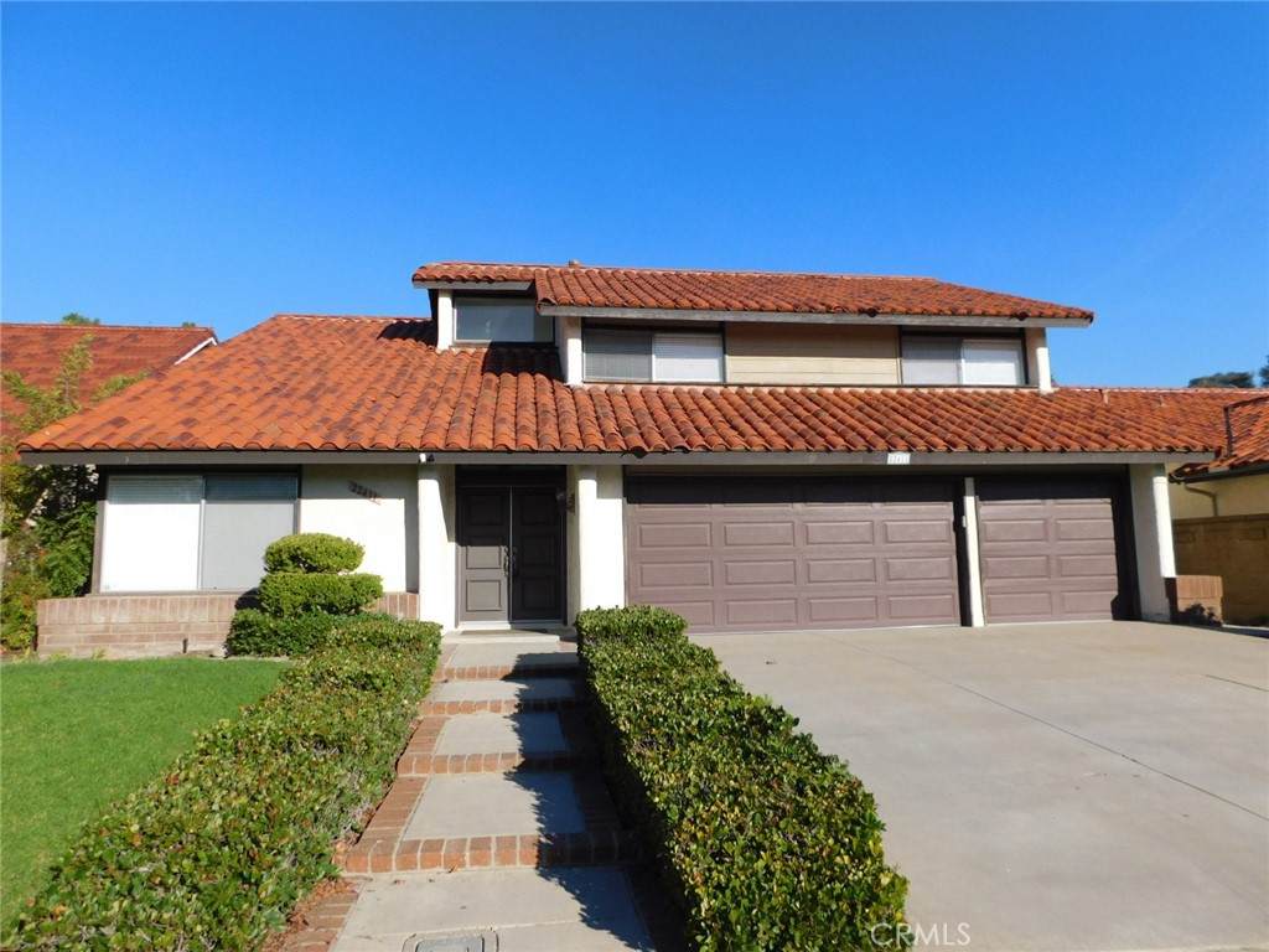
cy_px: 476
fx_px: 843
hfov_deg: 73.9
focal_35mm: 23
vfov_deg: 58.9
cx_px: 634
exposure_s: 1/500
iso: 125
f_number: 6
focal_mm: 4
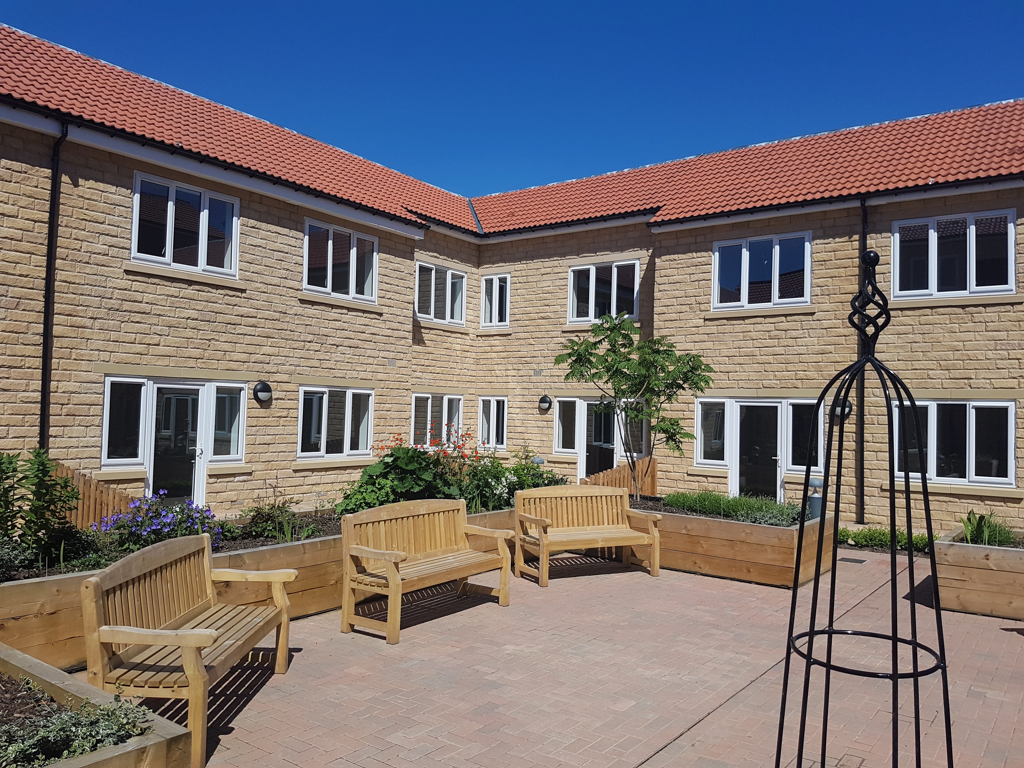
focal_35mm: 26
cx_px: 512
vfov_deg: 53.1
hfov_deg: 67.3
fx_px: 769
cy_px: 384
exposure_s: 1/3584
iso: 40
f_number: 1.7
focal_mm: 4.2
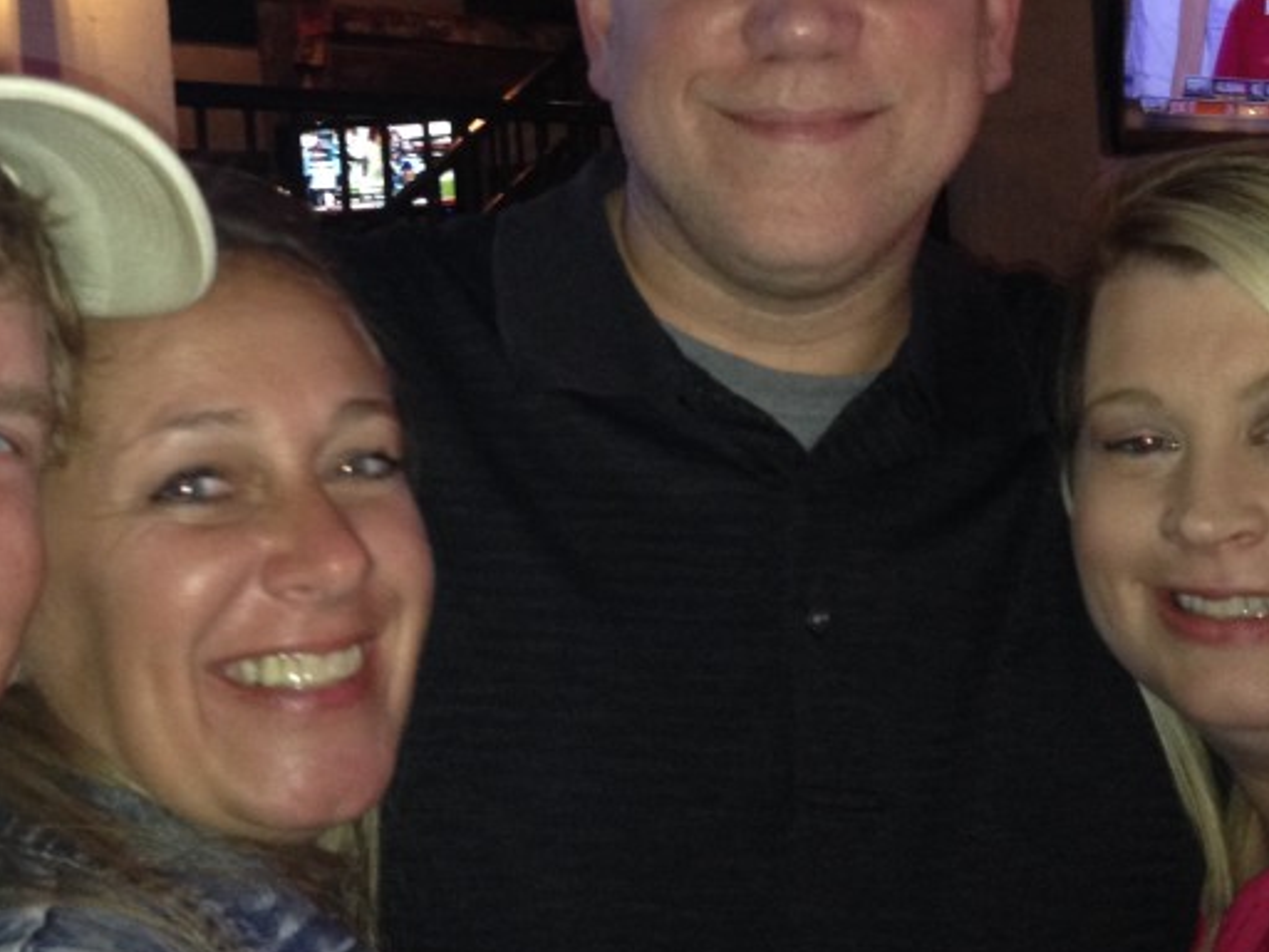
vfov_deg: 21.0
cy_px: 352
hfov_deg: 27.8
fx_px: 2566
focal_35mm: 70
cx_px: 654
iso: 160
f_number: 2.4
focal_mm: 4.28
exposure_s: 1/16
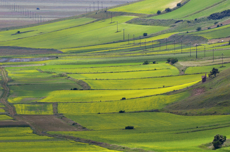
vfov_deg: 3.0
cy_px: 76
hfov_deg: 4.6
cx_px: 115
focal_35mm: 450
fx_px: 2869
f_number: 14
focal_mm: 300
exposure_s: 1/400
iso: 500
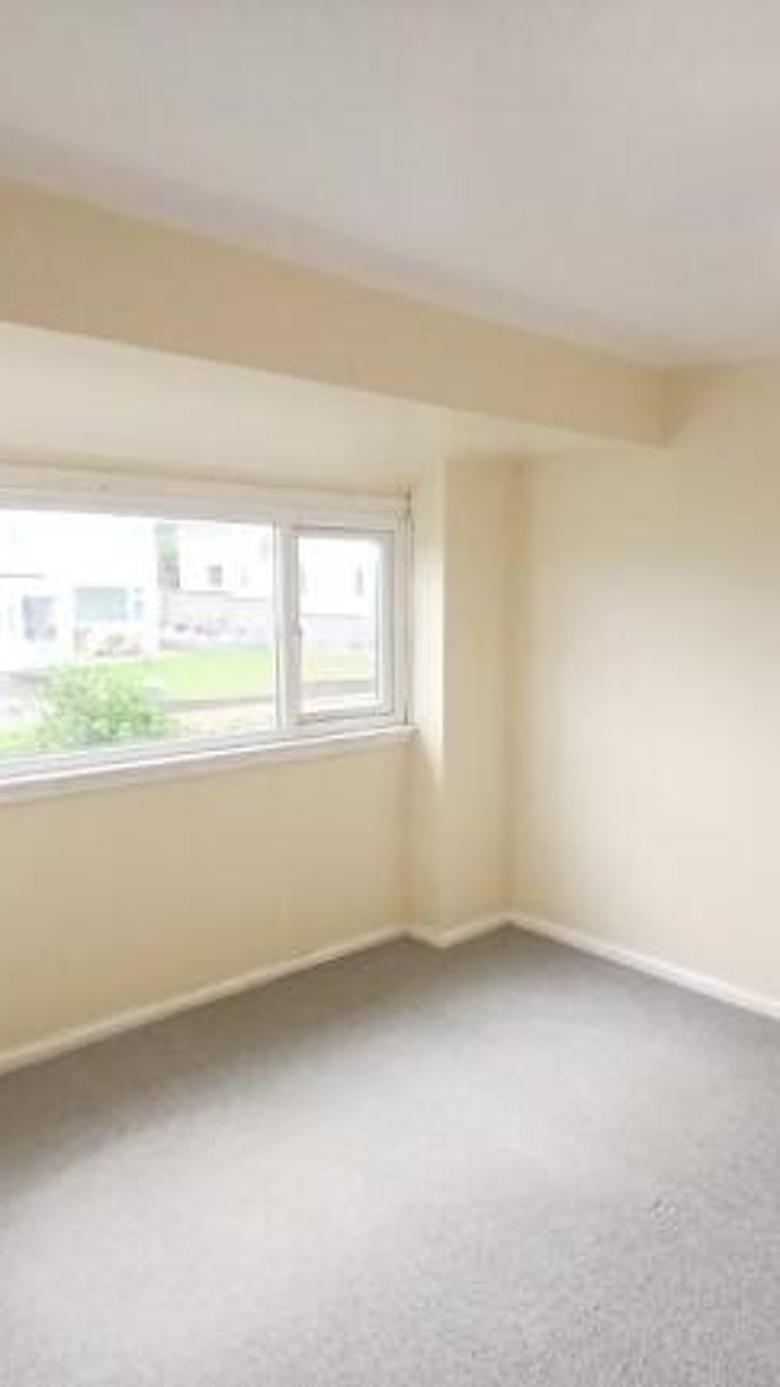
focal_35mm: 25
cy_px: 698
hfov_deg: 45.6
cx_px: 483
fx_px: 919
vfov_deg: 74.1
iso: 100
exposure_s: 1/100
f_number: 2.2
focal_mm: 1.4
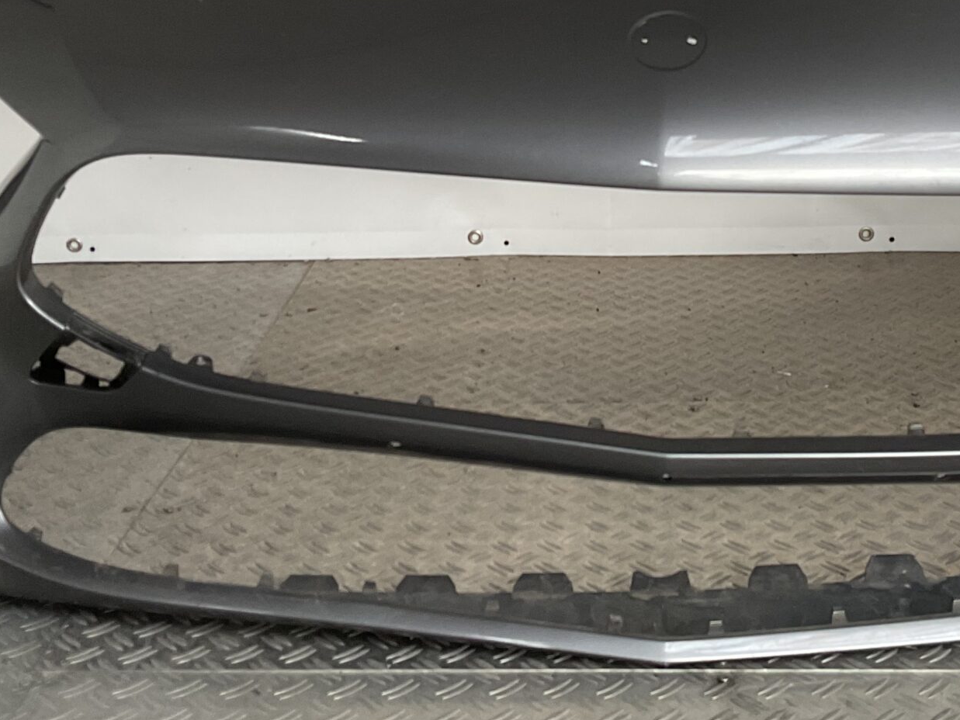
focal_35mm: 60
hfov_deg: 31.9
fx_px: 1664
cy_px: 132
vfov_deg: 24.0
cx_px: 643
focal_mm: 3
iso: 50
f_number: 1.8
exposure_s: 1/50
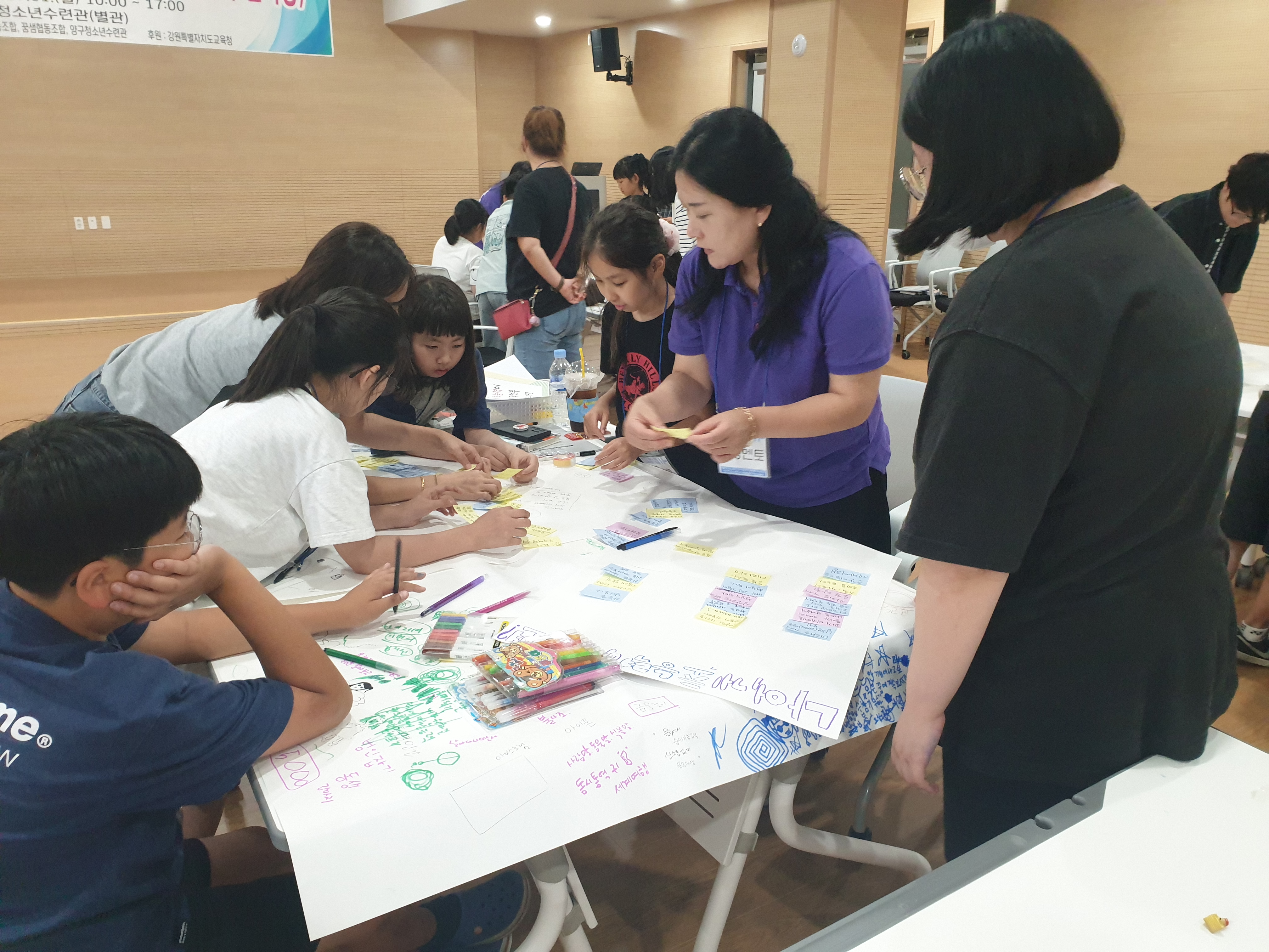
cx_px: 634
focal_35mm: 26
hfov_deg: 67.3
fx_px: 953
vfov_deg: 53.1
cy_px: 476
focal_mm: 4.3
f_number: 2.4
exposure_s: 1/60
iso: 400
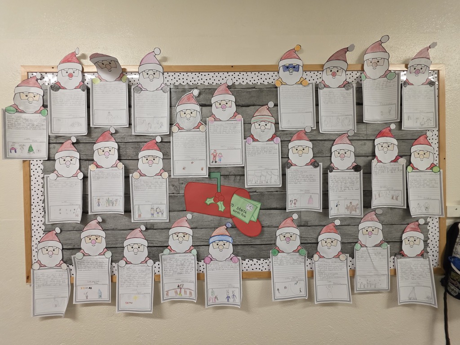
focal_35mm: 13
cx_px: 230
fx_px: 173
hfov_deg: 106.2
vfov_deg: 89.9
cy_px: 172
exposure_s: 1/60
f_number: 1.9
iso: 320
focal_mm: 2.2
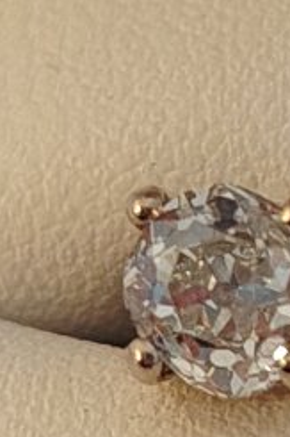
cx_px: 416
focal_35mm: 245
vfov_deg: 8.4
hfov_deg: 5.6
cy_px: 186
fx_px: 2964
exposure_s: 1/33.3
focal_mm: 5.25
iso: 828
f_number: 1.75
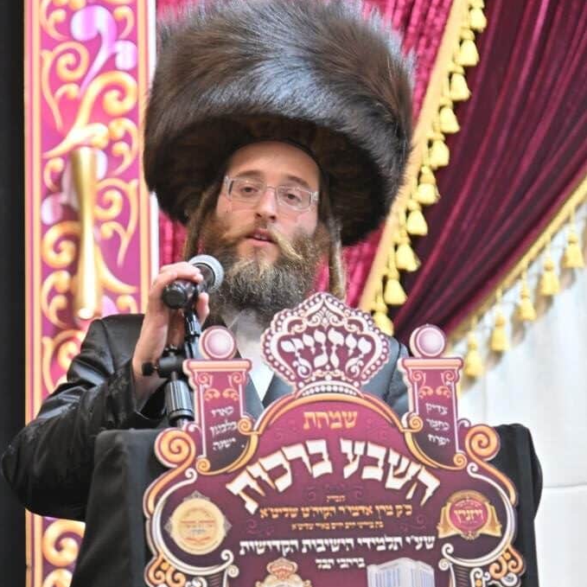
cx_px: 293
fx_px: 2705
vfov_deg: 12.4
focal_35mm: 141
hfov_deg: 12.4
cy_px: 316
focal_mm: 110
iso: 640
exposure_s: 1/125
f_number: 4
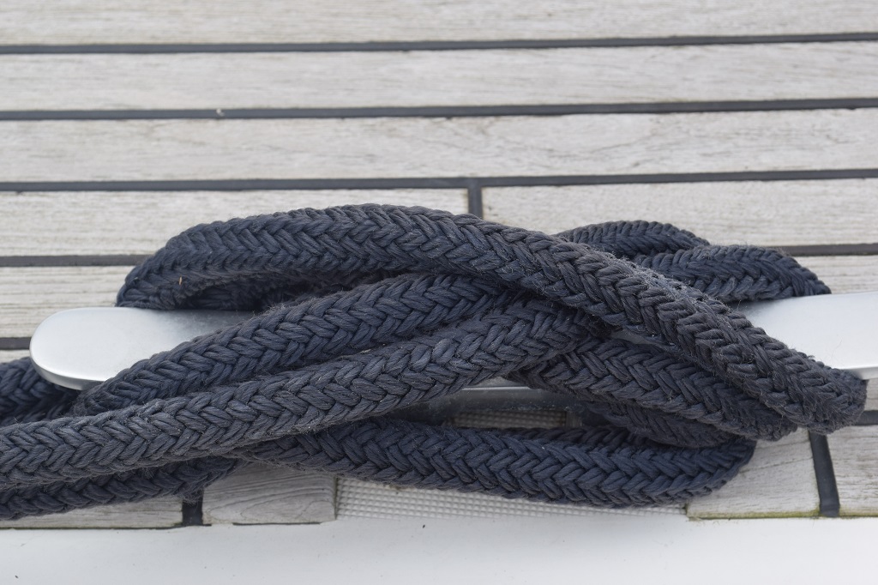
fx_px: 2011
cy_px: 292
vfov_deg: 16.5
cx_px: 439
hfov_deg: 24.6
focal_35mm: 82
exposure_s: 1/320
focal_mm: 55
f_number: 10
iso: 400
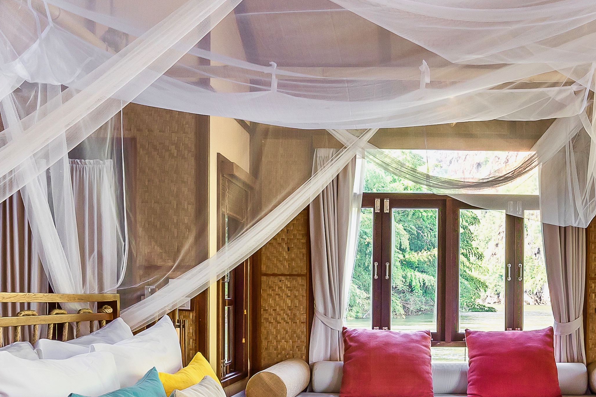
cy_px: 315
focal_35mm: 47
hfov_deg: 40.9
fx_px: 778
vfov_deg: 28.1
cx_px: 435
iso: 100
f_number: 11
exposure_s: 1/10
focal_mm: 16
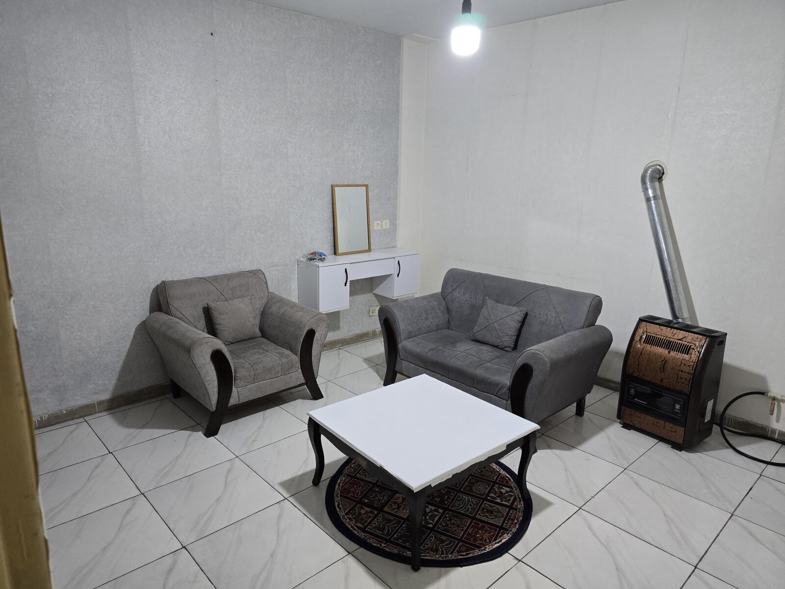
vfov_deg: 58.9
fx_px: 522
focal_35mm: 23
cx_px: 392
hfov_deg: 73.9
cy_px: 294
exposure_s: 1/100
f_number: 1.7
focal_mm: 6.3
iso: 250
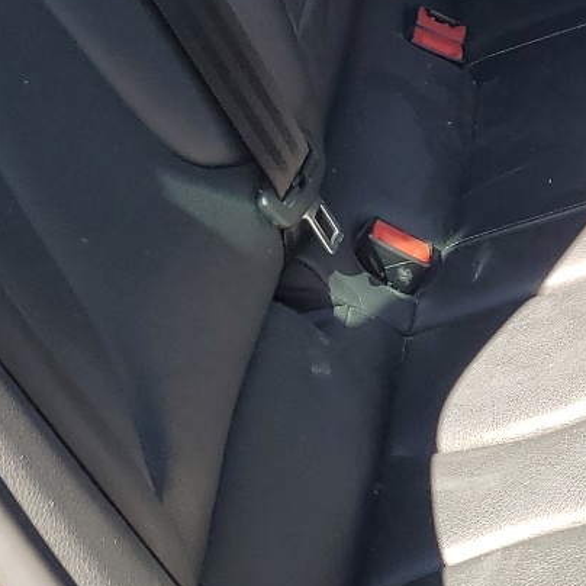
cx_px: 738
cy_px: -9
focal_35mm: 91
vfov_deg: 18.6
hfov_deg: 18.0
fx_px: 1743
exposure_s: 1/312
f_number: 1.5
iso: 50
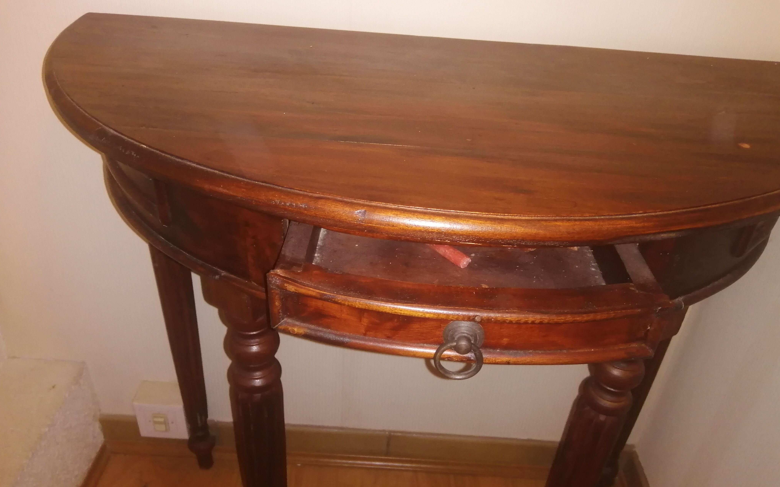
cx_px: 394
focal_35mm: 28
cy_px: 257
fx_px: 595
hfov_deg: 66.5
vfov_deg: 44.5
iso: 200
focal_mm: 3.6
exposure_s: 1/33.3
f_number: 1.8
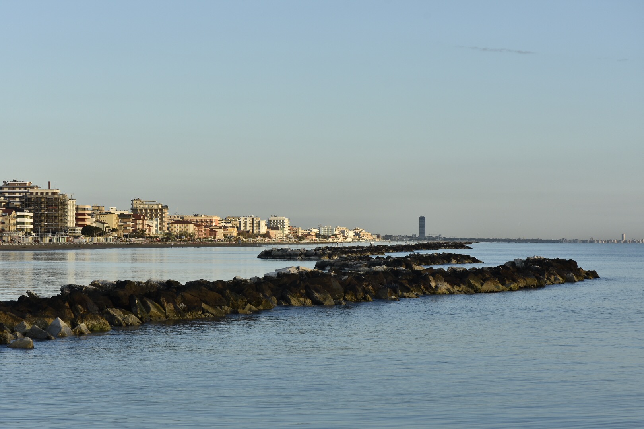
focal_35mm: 105
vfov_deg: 13.0
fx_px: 1878
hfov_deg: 19.5
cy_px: 214
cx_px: 322
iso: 100
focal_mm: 70
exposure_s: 1/80
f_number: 9
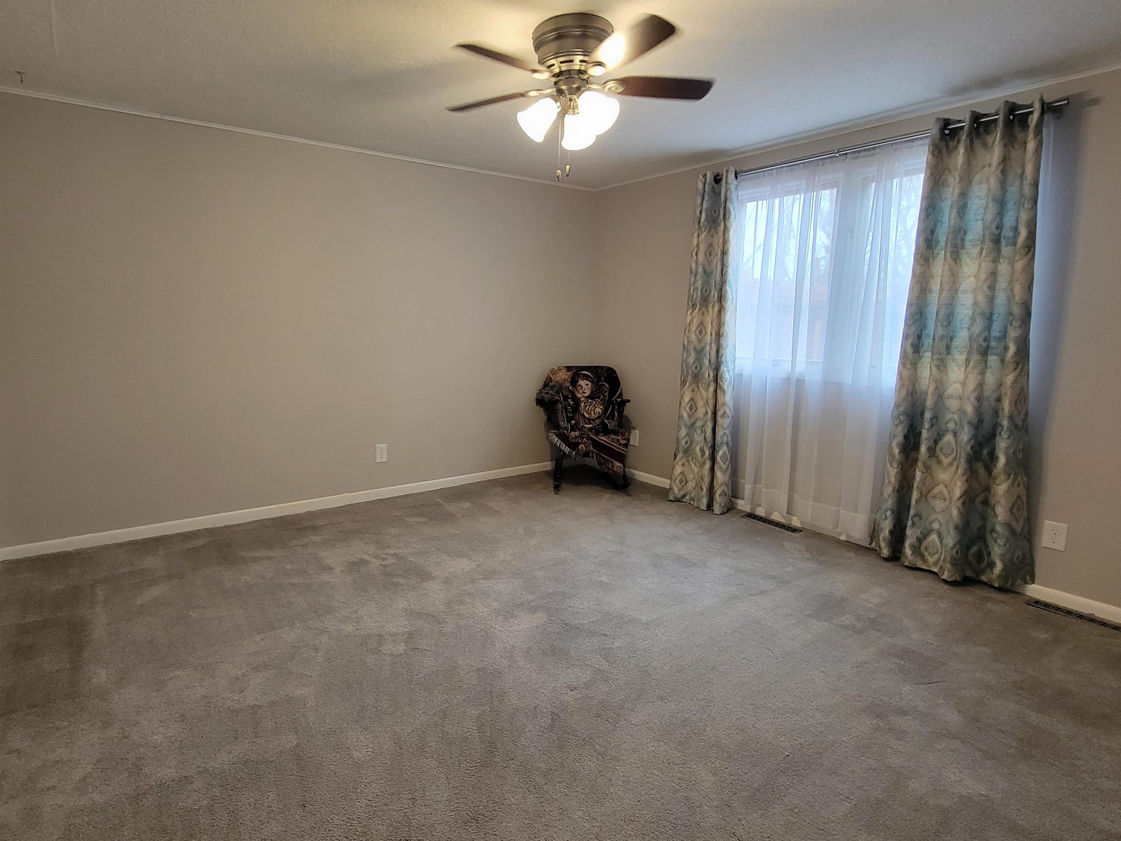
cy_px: 388
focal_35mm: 17
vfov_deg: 74.6
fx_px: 551
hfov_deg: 90.1
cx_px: 463
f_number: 2.2
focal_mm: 2.2
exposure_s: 1/60
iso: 250
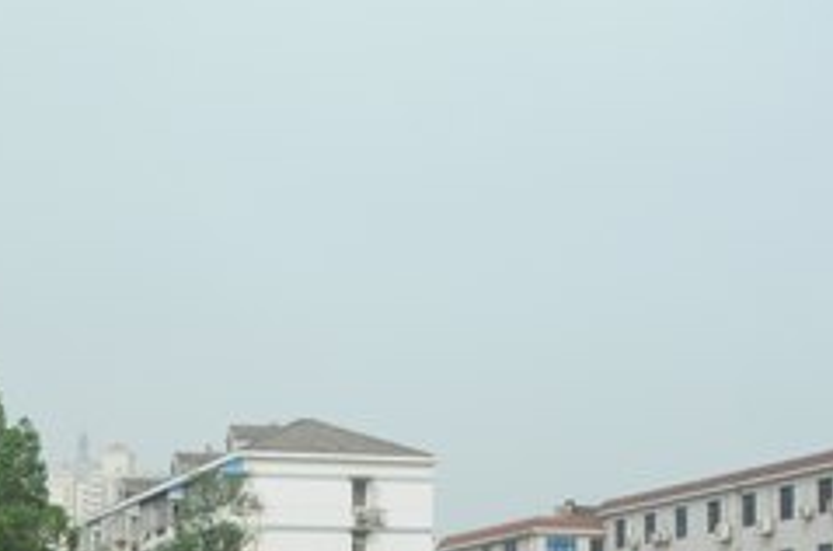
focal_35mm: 88
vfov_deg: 14.8
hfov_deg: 21.8
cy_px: 690
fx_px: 2031
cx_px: -115
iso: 500
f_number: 6.3
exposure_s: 1/1600
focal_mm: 20
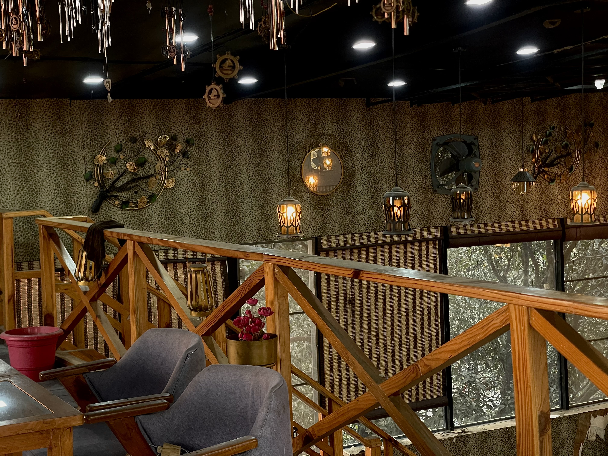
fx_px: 1124
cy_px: 228
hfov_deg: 30.3
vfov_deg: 22.9
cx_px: 304
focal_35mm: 64
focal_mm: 7.5
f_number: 2.2
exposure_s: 1/50
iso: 200
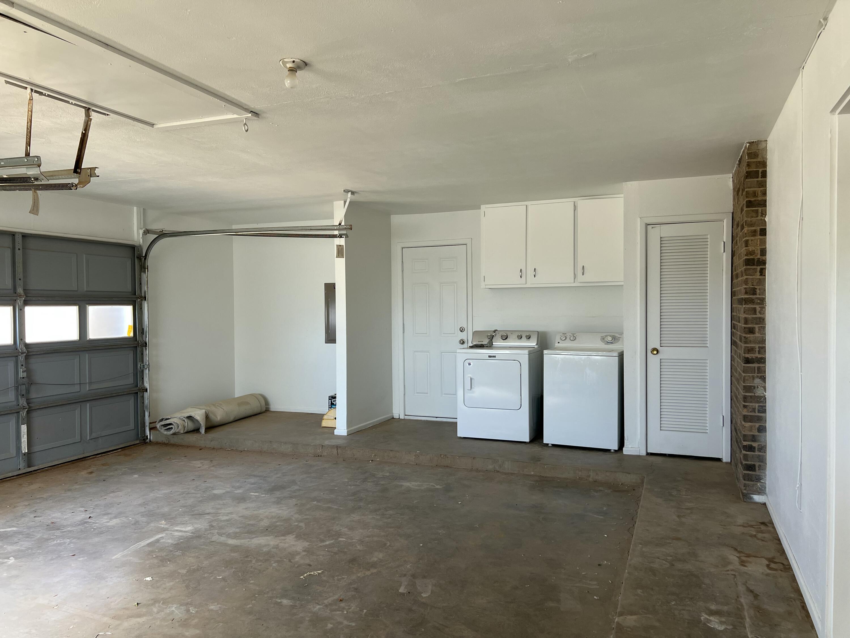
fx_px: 638
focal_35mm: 26
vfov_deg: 53.1
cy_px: 319
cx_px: 425
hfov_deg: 67.3
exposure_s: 1/121
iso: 80
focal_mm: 5.7
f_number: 1.5
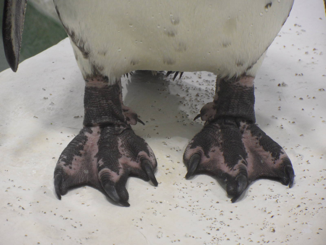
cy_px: 122
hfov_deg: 5.5
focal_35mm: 360
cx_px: 163
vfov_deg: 4.1
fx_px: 3390
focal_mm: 58.5
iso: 200
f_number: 5.8
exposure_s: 1/15
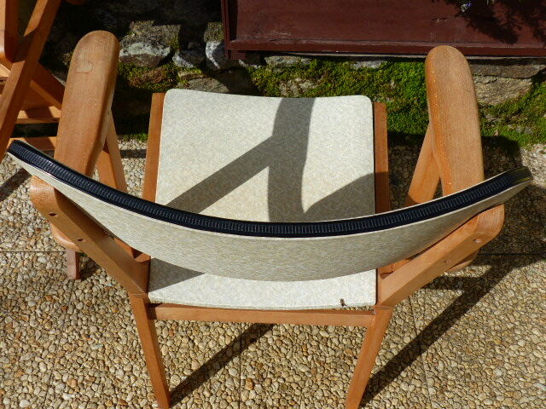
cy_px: 204
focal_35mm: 31
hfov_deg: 58.4
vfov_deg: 45.4
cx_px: 273
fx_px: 489
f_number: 4
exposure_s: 1/1600
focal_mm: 5.6
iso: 100
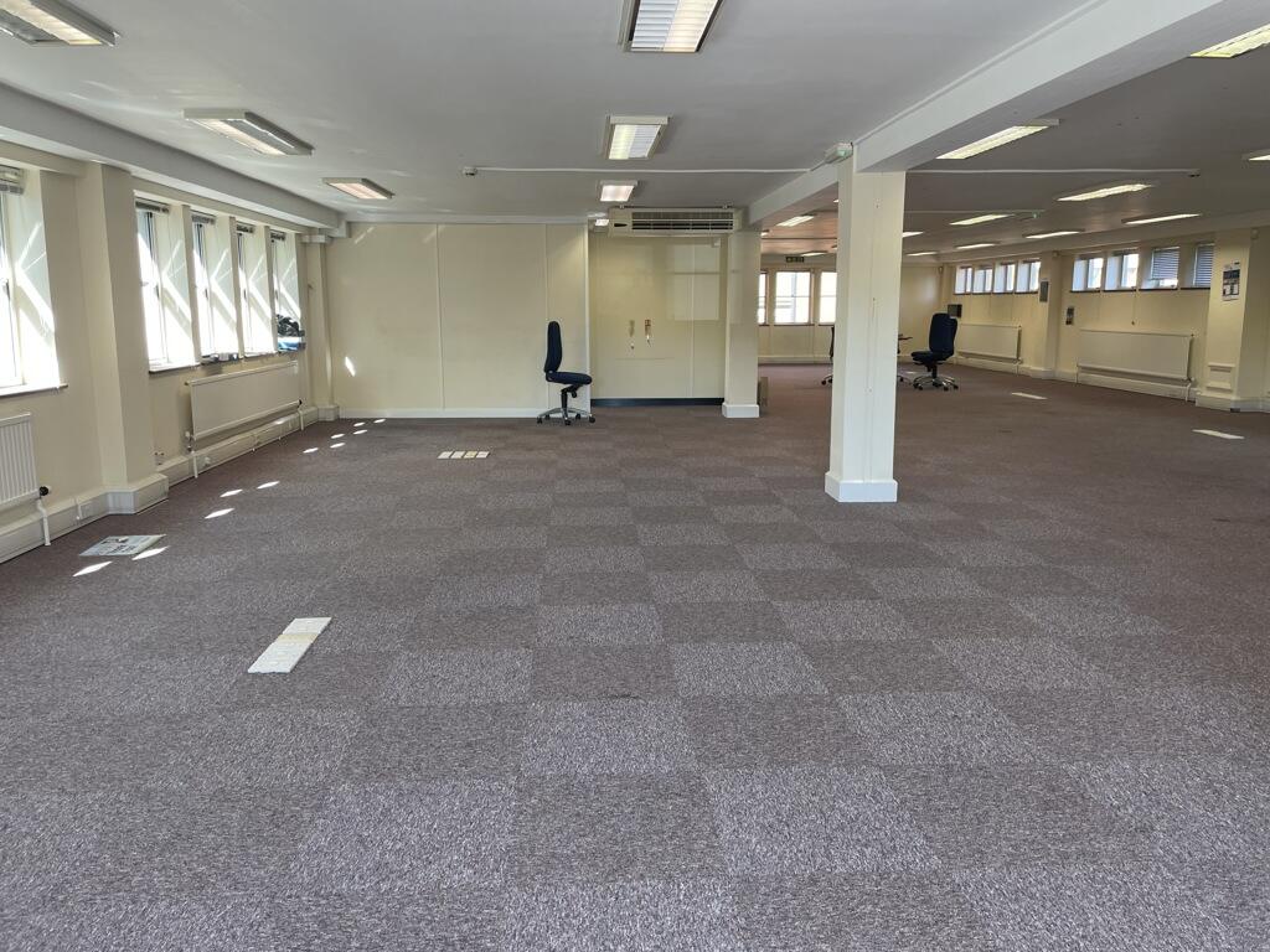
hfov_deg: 67.3
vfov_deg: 53.1
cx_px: 635
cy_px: 476
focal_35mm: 26
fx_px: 954
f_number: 1.6
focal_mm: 4.2
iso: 40
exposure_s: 1/100
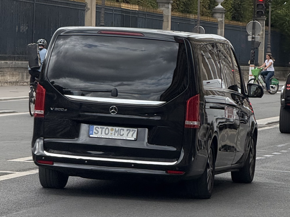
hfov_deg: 16.4
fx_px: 1005
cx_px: 145
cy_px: 108
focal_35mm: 120
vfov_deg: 12.3
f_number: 2.8
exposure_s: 1/298
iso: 50
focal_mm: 15.66
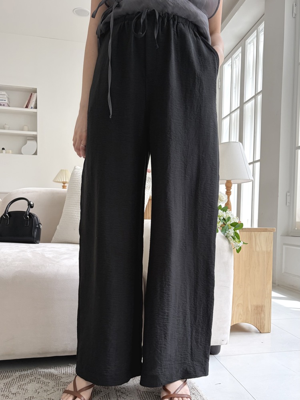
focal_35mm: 26
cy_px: 200
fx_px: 300
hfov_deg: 53.1
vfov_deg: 67.3
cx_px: 150
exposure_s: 1/122
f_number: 1.6
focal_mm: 5.96
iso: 40
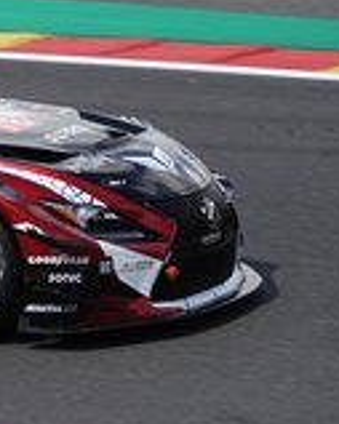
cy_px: 184
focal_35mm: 511
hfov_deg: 3.0
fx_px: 6415
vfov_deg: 3.8
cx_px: -198
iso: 125
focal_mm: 70.27
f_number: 4
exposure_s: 1/800
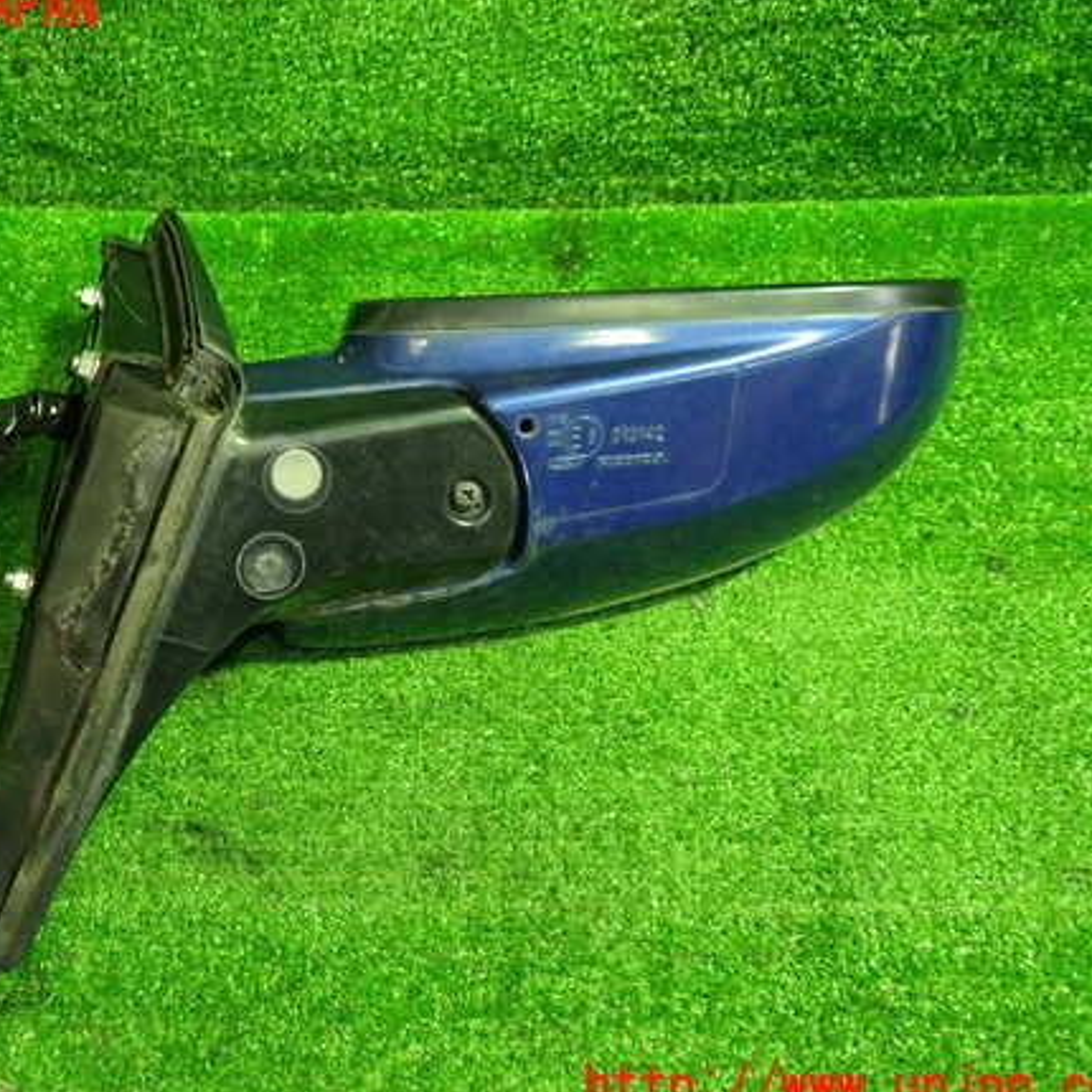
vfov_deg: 44.9
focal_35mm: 37
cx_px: 396
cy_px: 549
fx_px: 1321
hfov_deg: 44.5
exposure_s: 1/30
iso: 400
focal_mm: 5.4
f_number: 2.3
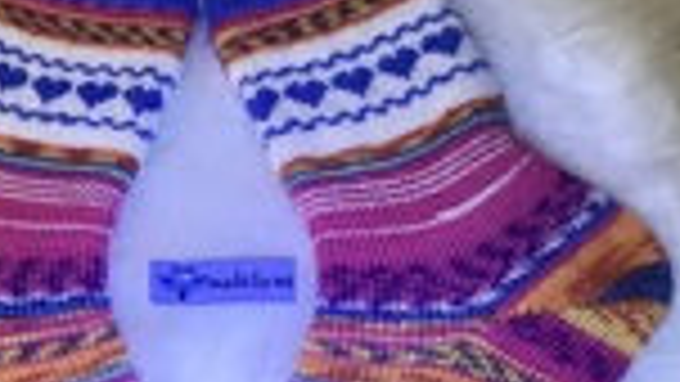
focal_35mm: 78
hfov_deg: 26.0
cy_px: 292
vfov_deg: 15.4
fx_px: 1407
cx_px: 34
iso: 32
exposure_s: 1/33
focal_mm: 3.3
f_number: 2.4
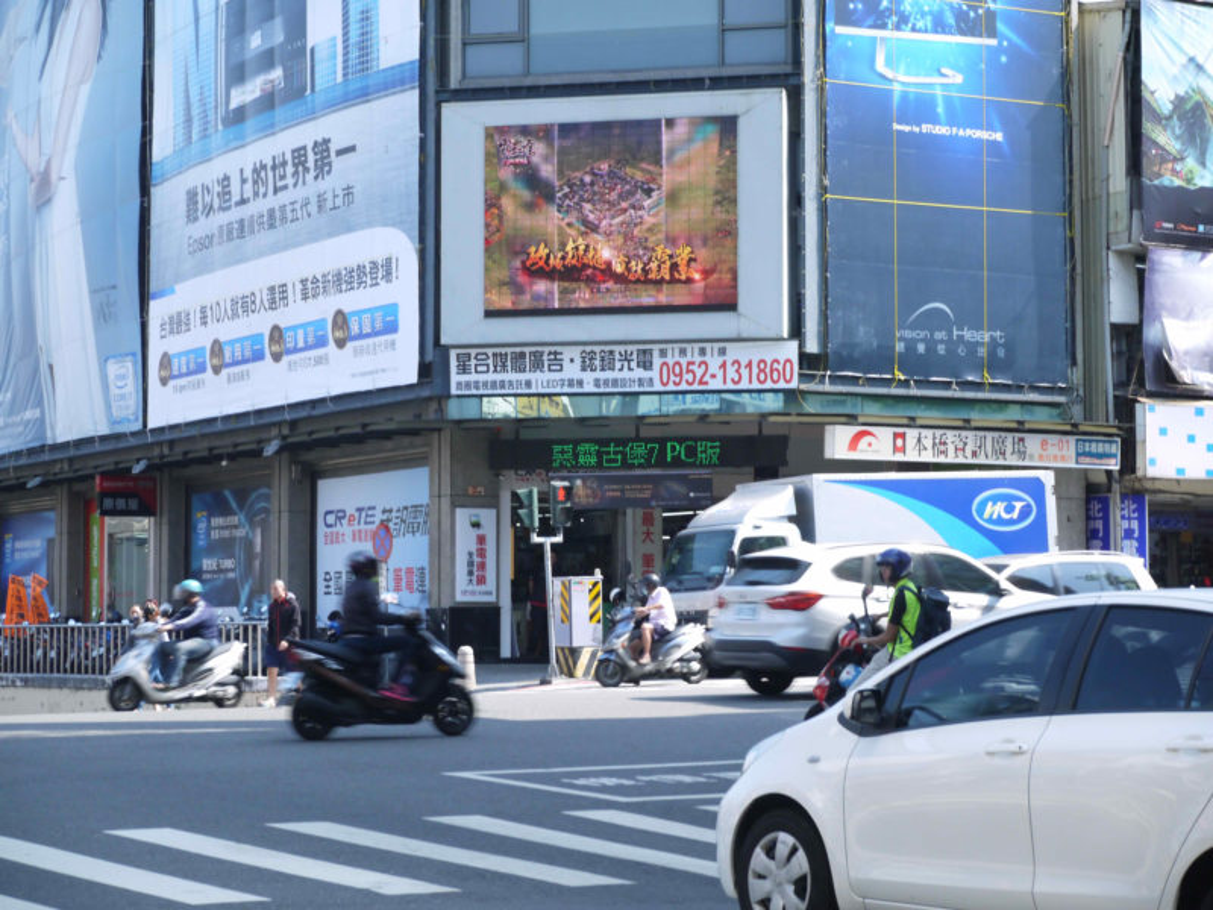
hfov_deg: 23.3
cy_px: 455
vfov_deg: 17.6
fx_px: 2943
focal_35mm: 84
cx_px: 606
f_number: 7.1
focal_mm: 42
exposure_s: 1/80
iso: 640
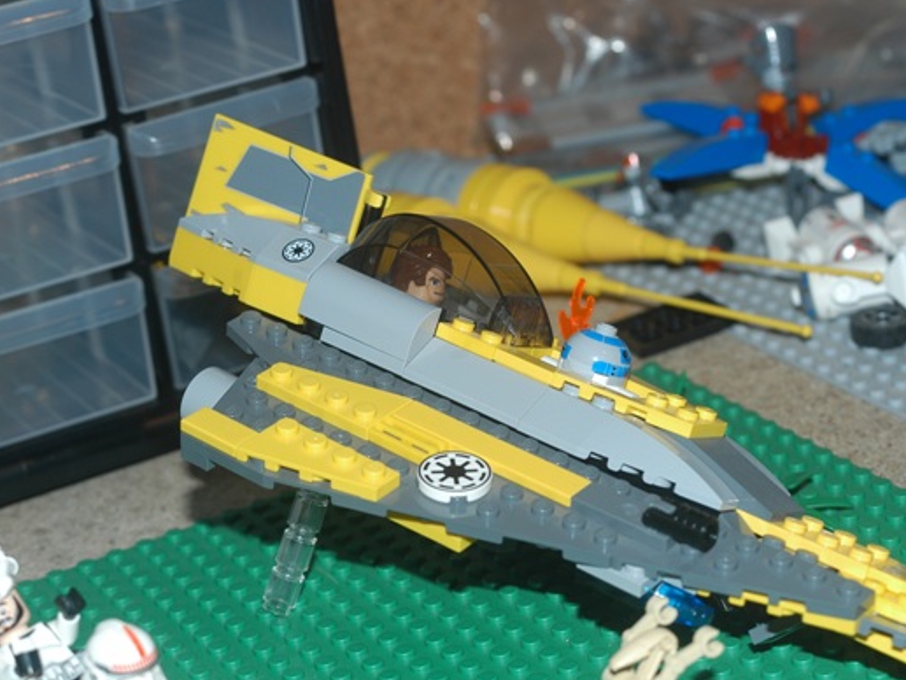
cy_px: 319
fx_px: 2801
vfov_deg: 13.8
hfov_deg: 18.4
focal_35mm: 107
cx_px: 522
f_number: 6.3
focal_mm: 60
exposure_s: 1/30
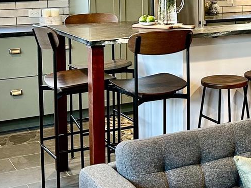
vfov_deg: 19.0
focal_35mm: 76
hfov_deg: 25.0
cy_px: 17
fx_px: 551
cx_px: 222
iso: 200
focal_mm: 5.7
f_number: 1.5
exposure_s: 1/60
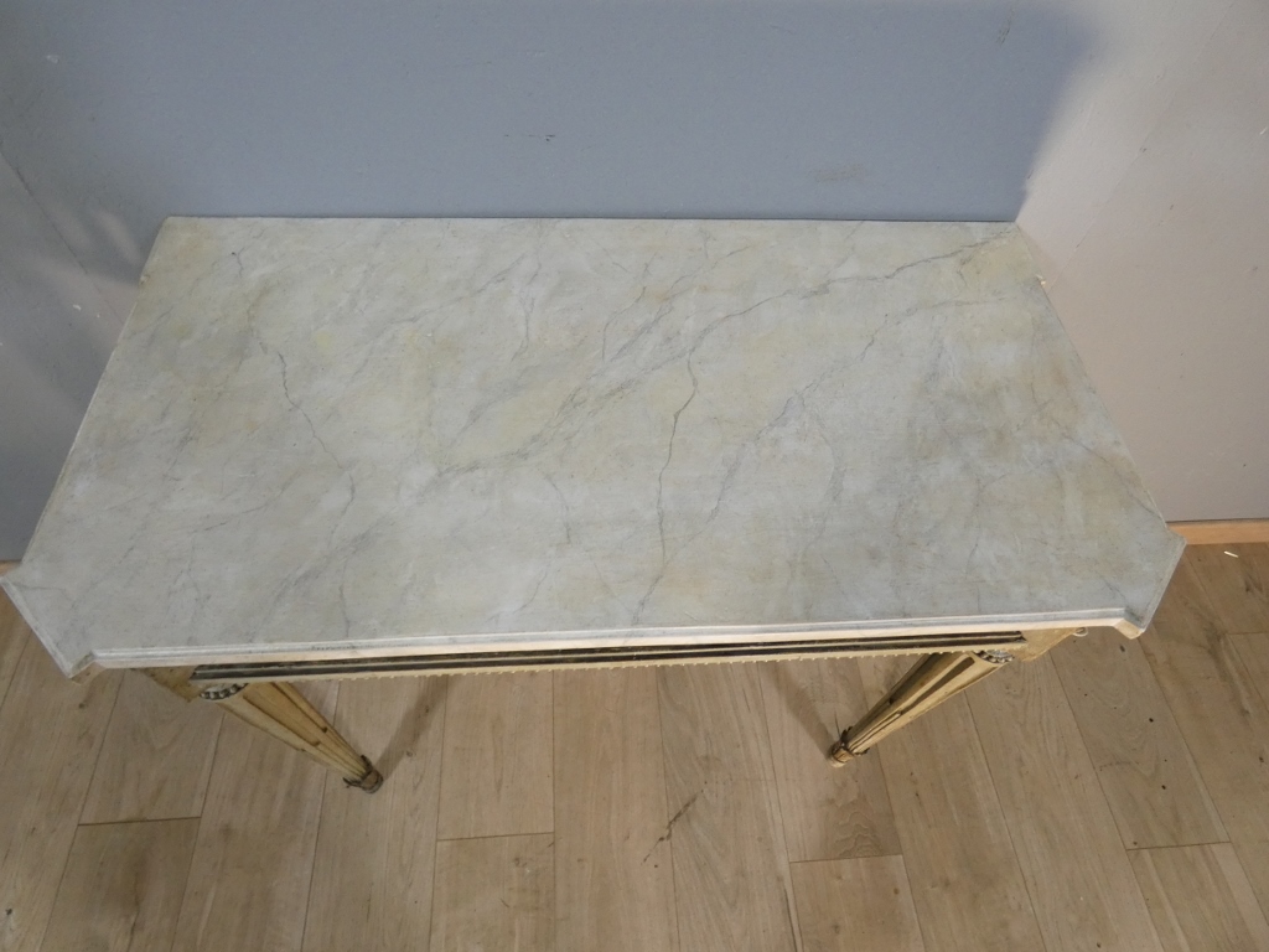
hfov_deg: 81.7
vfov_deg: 66.0
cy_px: 476
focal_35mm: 20
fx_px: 733
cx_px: 634
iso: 320
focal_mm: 3.6
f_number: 2.8
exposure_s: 1/60
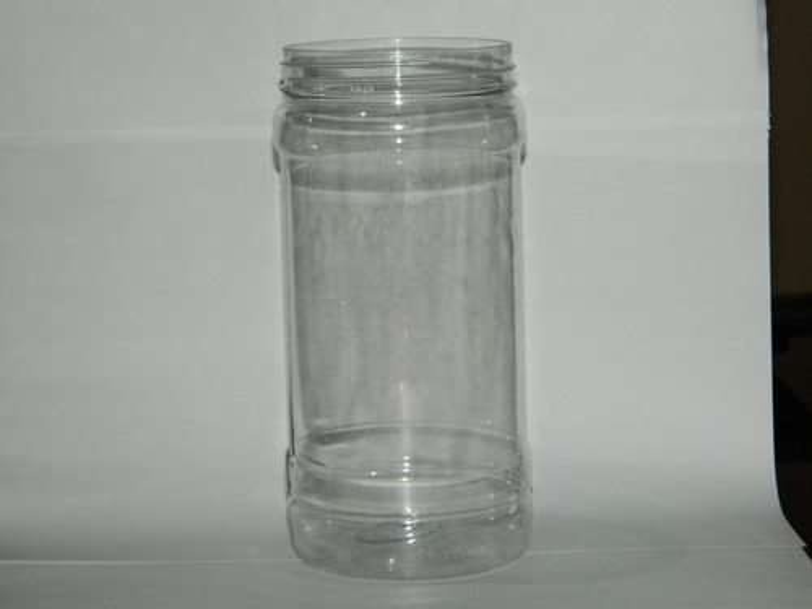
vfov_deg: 14.4
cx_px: 406
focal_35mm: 103
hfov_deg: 19.1
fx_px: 2416
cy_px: 304
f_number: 4.5
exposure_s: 1/60
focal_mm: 18.6
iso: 200
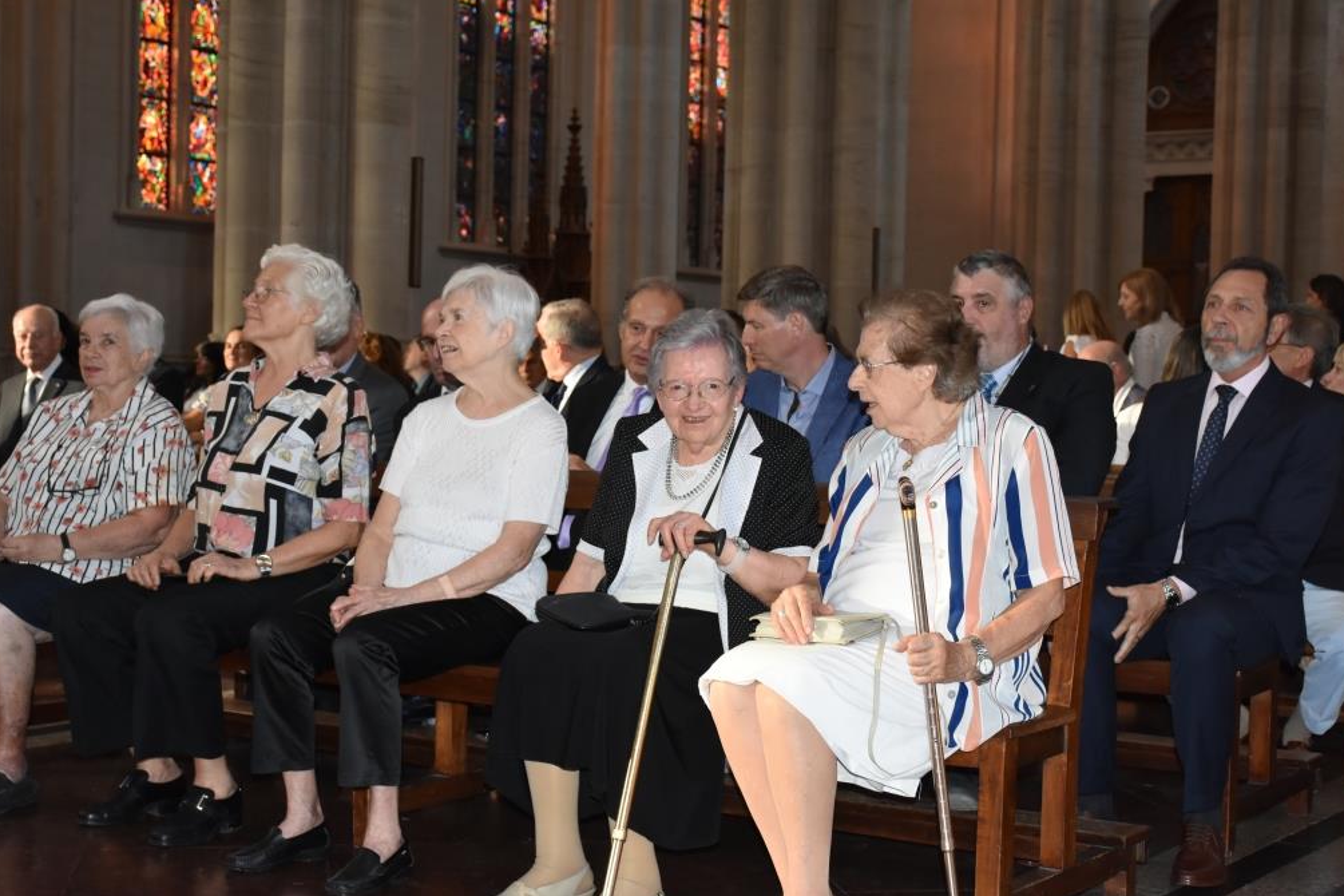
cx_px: 678
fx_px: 1998
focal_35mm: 54
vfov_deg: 25.3
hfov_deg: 37.2
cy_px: 446
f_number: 5.6
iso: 1250
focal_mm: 35
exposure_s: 1/60
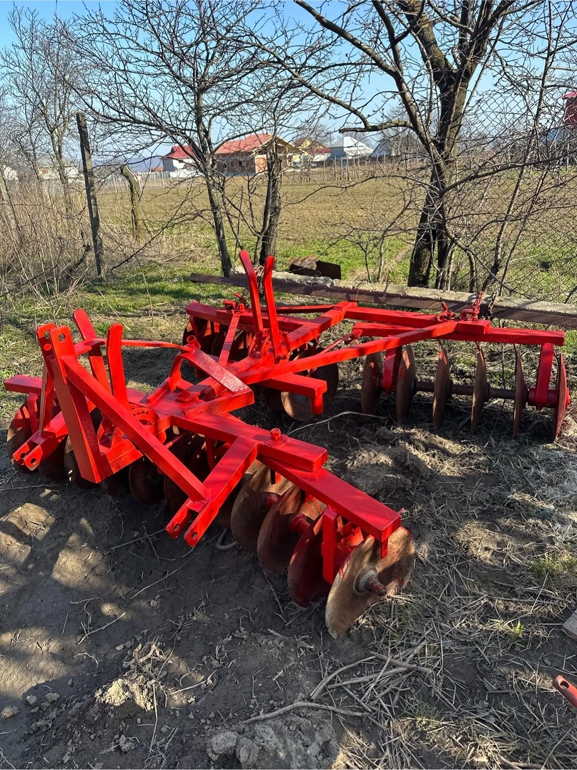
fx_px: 534
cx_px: 288
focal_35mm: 24
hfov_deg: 56.8
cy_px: 385
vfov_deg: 71.6
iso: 80
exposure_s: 1/1212
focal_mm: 6.86
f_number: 1.78
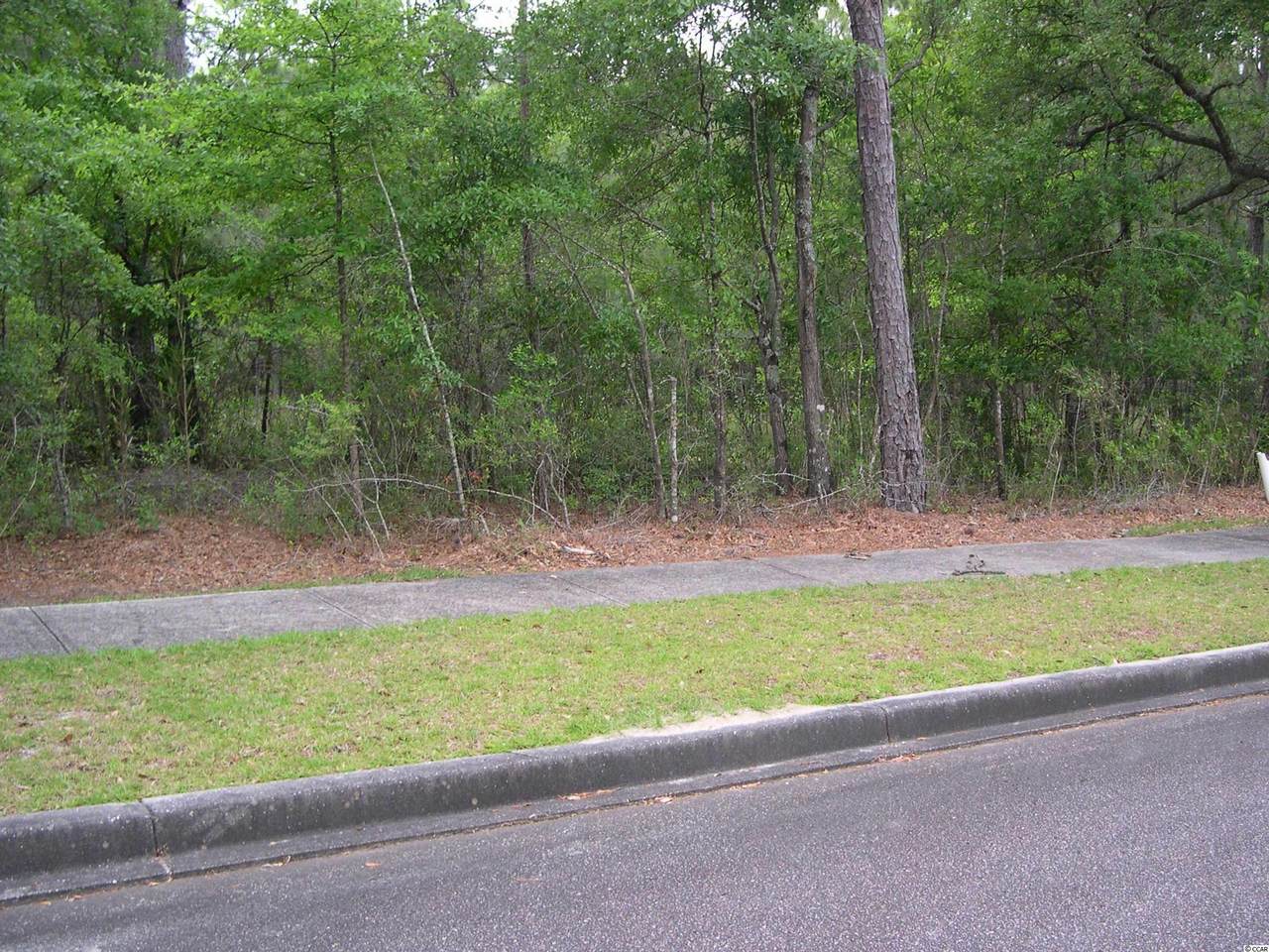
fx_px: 1393
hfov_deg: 49.0
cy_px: 476
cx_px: 634
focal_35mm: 38
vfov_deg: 37.7
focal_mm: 8
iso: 100
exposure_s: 1/80.8
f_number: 2.8
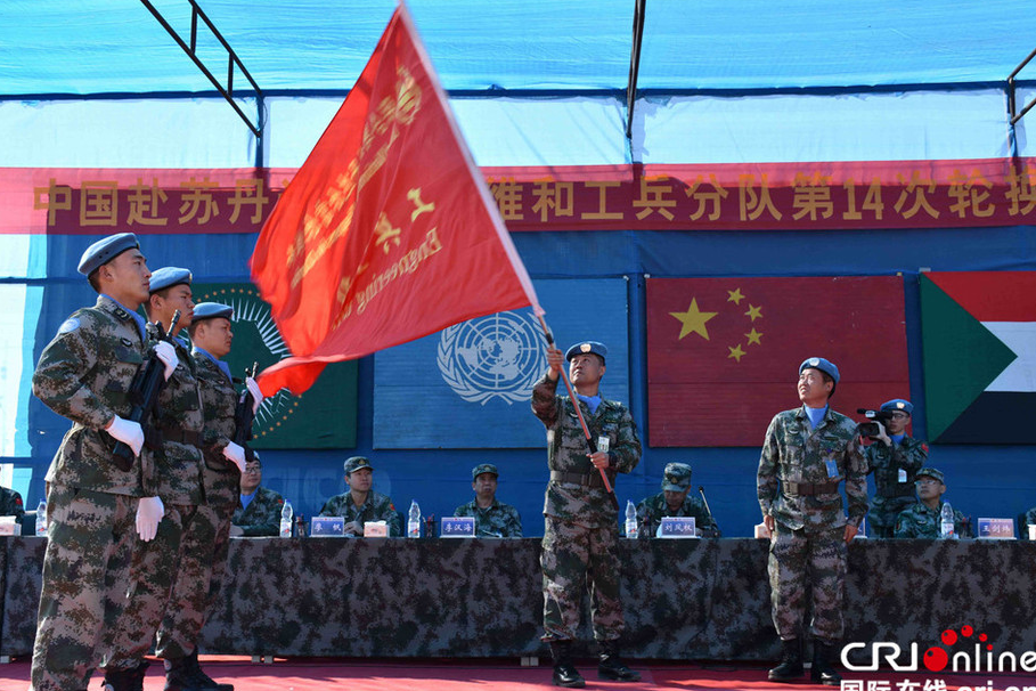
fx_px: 1093
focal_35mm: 38
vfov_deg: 35.1
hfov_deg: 50.7
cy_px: 357
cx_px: 533
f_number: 8
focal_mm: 24
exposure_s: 1/125
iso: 125
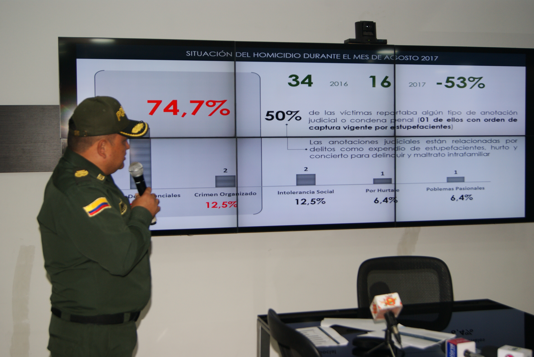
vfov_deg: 29.9
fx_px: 668
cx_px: 267
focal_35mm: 45
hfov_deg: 43.6
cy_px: 178
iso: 160
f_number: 4.5
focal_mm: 30
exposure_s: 1/125
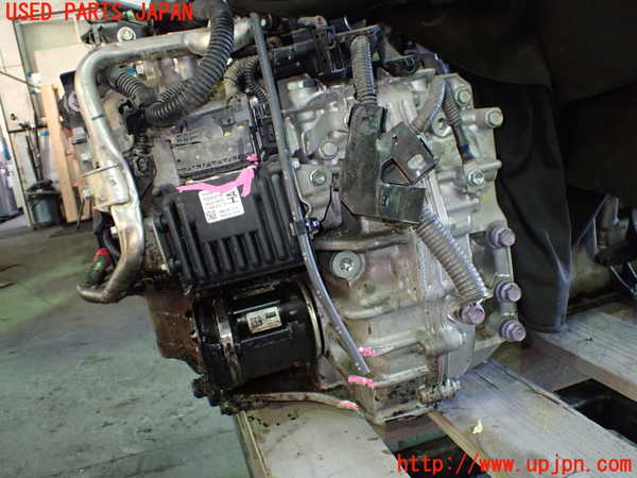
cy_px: 239
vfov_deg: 46.8
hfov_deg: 60.0
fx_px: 552
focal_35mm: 30
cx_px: 318
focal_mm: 5.4
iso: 800
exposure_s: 1/50
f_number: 2.3
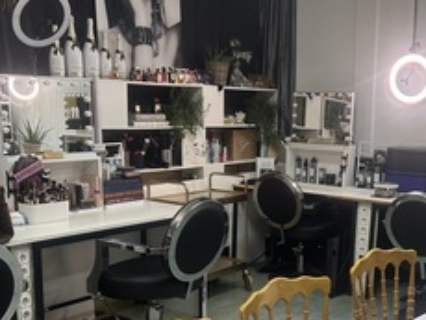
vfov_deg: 27.9
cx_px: 287
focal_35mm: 52
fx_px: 641
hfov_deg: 36.4
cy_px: 215
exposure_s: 1/100
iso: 64
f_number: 1.5
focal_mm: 5.7
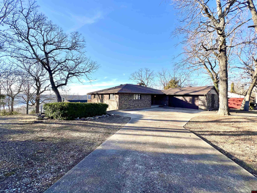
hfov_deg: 106.2
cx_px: 128
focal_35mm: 13
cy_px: 96
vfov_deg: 89.9
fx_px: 97
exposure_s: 1/847
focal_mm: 1.57
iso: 32
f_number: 1.8
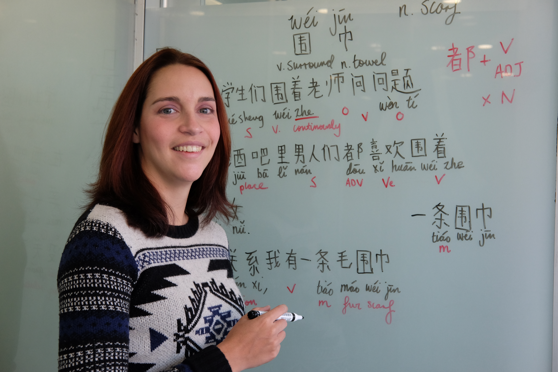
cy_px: 186
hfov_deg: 37.5
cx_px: 279
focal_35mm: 53
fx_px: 821
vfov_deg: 25.5
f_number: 5.6
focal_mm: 35
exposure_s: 1/60
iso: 1000
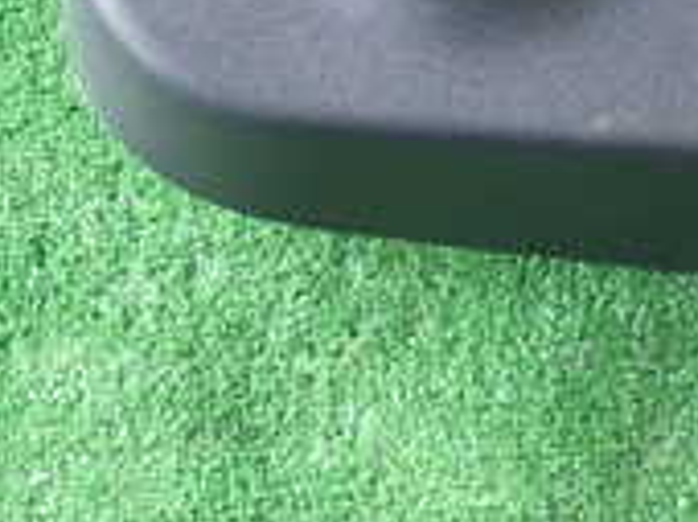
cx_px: 764
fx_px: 3343
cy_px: -349
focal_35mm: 166
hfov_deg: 11.7
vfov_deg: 8.6
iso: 500
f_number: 3.1
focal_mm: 8.4
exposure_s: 1/50
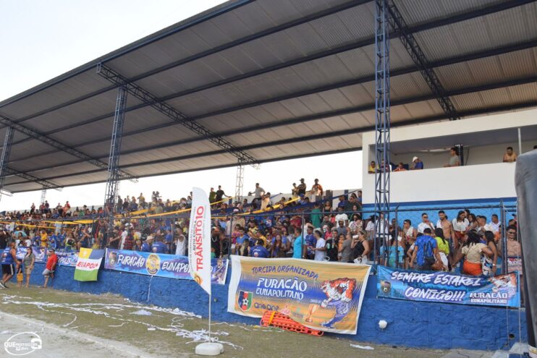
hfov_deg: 67.4
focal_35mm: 27
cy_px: 179
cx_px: 268
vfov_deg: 47.9
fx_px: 403
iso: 400
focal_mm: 18
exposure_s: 1/250
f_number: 8
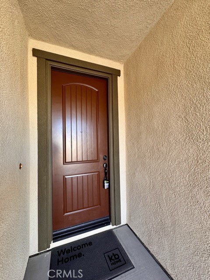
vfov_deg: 102.1
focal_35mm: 14
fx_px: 113
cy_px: 140
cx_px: 105
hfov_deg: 85.7
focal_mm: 2.22
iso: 250
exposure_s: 1/99
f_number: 2.2
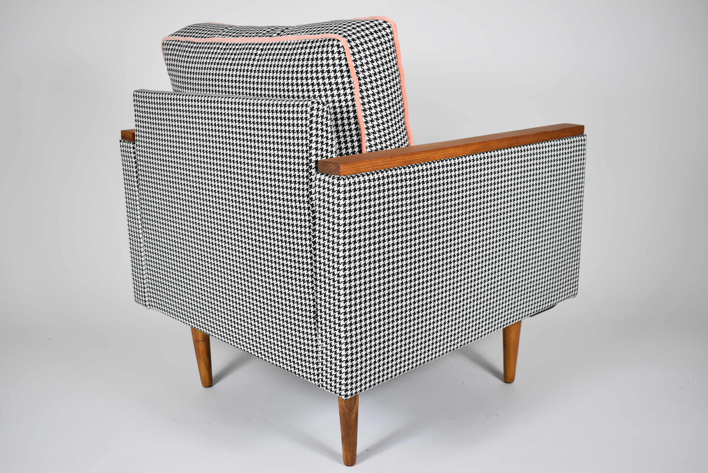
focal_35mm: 39
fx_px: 768
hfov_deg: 49.5
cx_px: 354
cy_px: 236
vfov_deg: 34.3
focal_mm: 26
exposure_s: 1/125
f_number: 4.5
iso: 800
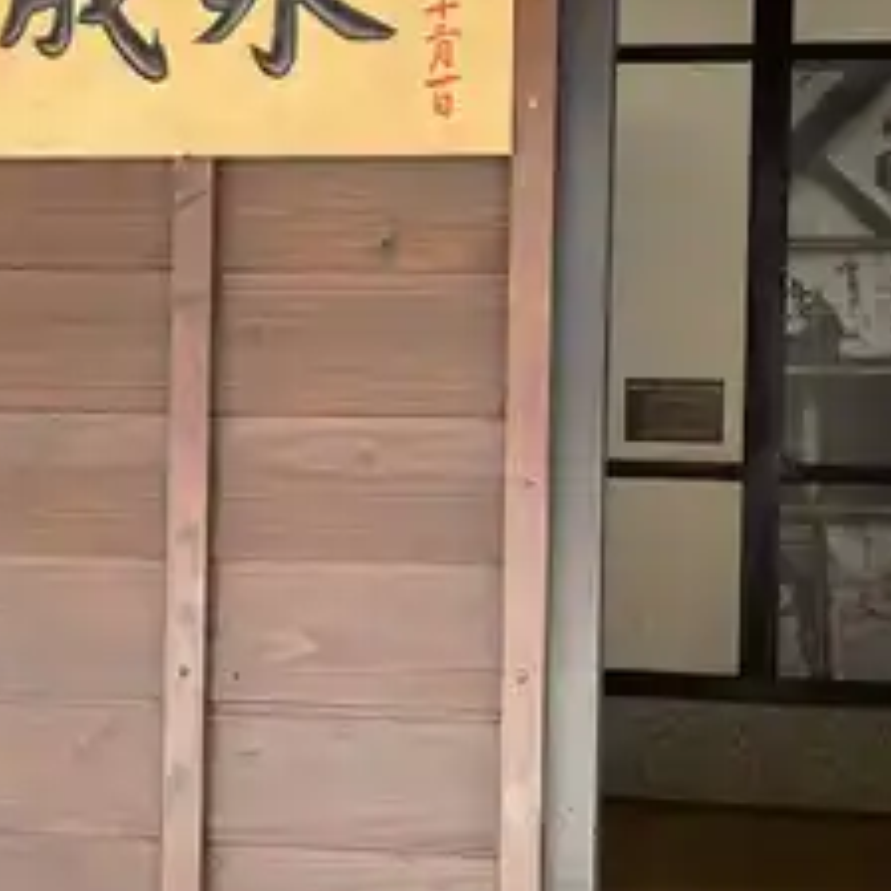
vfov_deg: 21.1
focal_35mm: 82
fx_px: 2388
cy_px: 378
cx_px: 191
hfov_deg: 20.9
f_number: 1.6
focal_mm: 5.1
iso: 40
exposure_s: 1/122
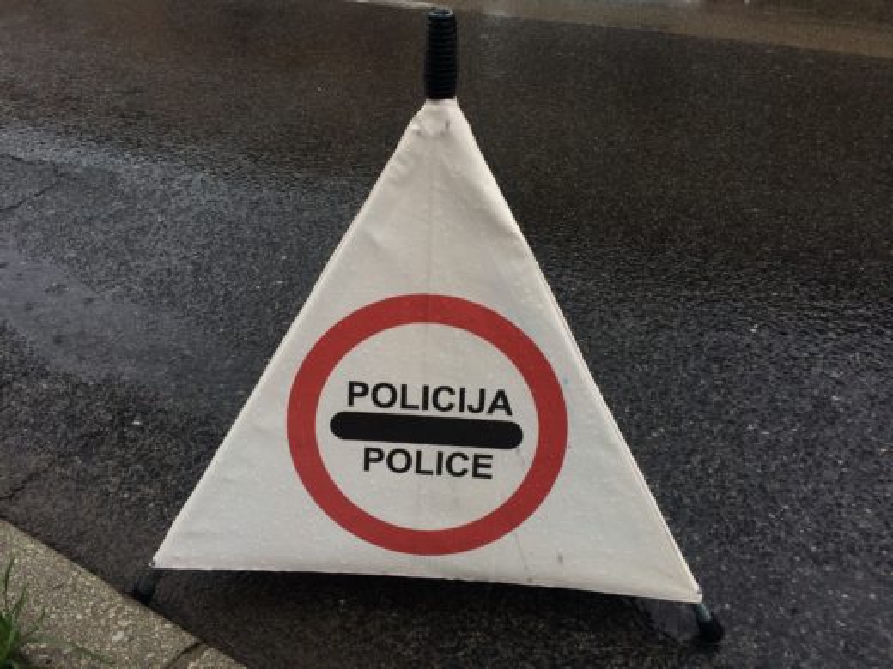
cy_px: 334
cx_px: 446
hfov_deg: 61.7
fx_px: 748
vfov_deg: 48.2
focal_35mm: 29
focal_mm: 4.15
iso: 32
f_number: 2.2
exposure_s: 1/236
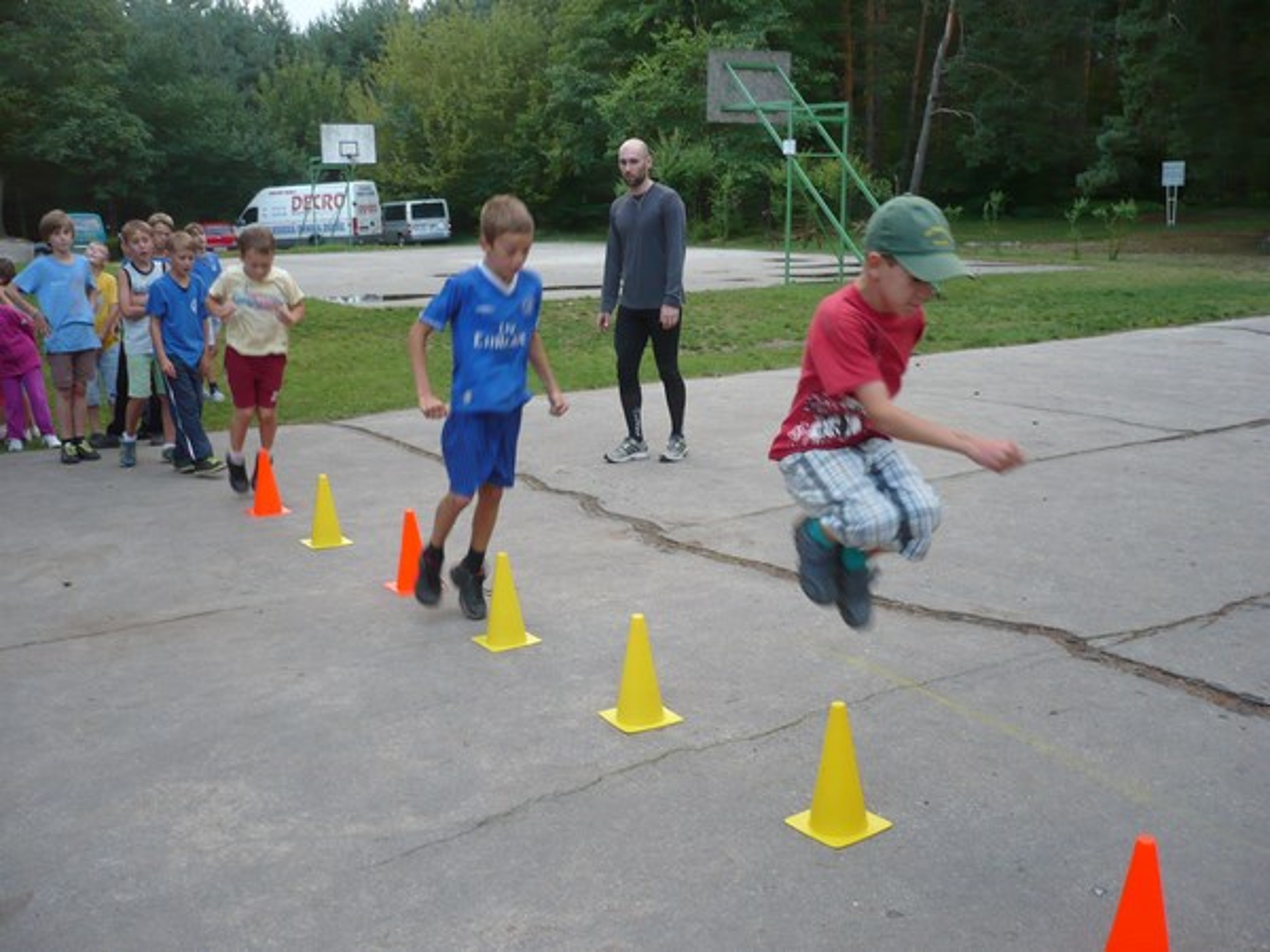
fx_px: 1284
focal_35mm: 35
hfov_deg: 52.6
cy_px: 476
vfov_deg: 40.7
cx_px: 635
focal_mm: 5.8
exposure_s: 1/80
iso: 100
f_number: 2.8
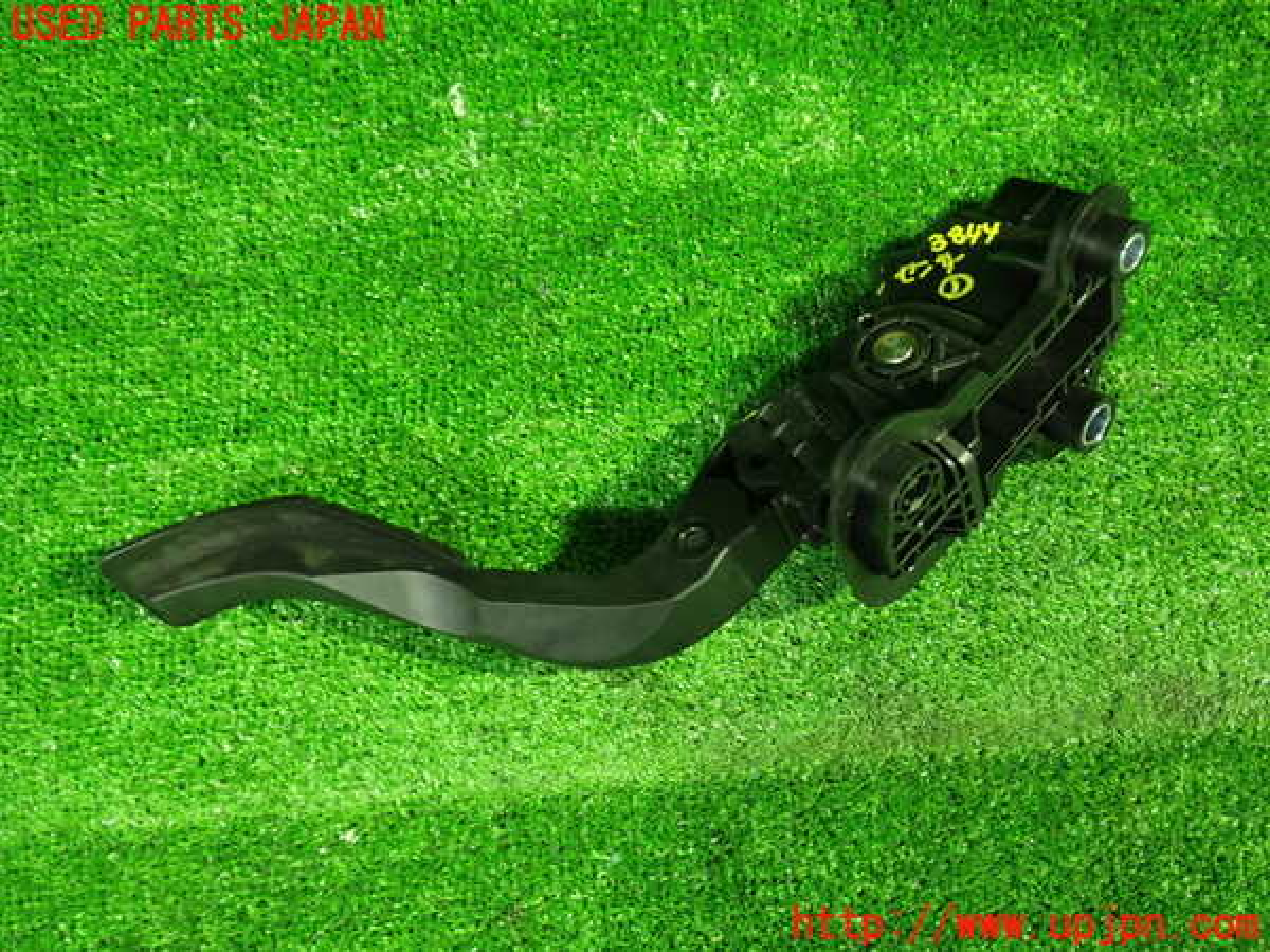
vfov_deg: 46.8
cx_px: 635
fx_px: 1101
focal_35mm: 30
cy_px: 476
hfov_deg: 60.0
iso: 800
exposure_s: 1/25
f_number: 2.3
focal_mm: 5.4
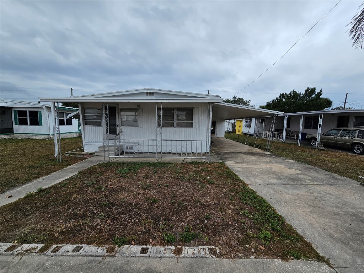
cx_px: 182
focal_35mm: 13
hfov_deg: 106.2
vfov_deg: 89.9
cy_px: 136
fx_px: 137
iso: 50
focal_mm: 2.2
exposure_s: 1/1576
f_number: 2.2
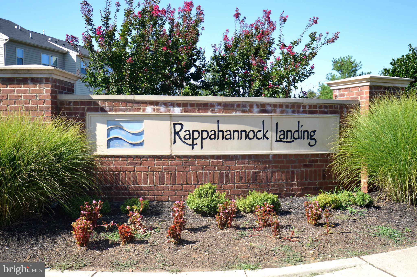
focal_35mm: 36
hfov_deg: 53.2
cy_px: 138
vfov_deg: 36.8
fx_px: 417
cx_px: 208
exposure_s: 1/160
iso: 100
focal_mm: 24
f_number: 6.3
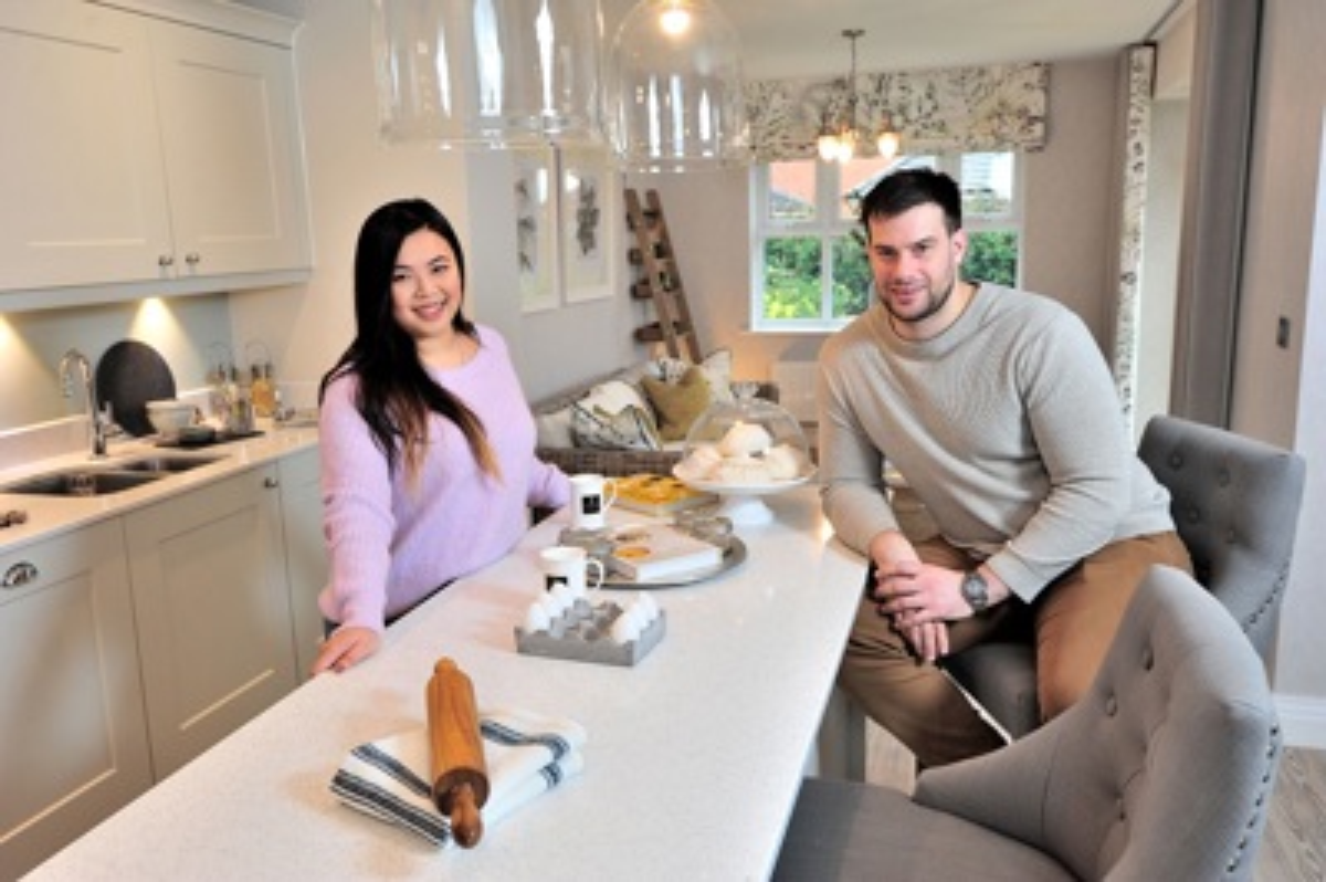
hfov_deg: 62.0
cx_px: 663
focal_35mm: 30
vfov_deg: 43.5
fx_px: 1104
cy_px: 441
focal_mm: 30
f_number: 6.3
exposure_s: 1/50
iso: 800
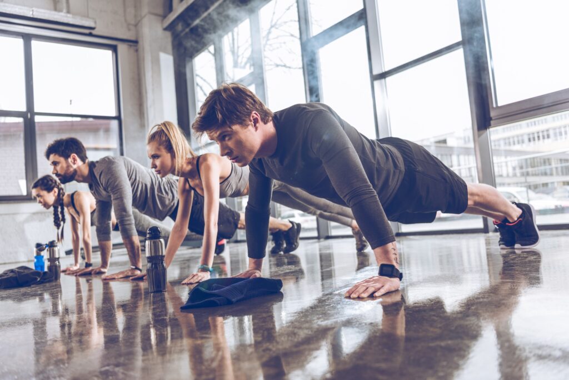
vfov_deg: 41.2
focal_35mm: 32
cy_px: 190
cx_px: 284
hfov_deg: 58.7
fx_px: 506
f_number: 2.8
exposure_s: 1/160
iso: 200
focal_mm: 32
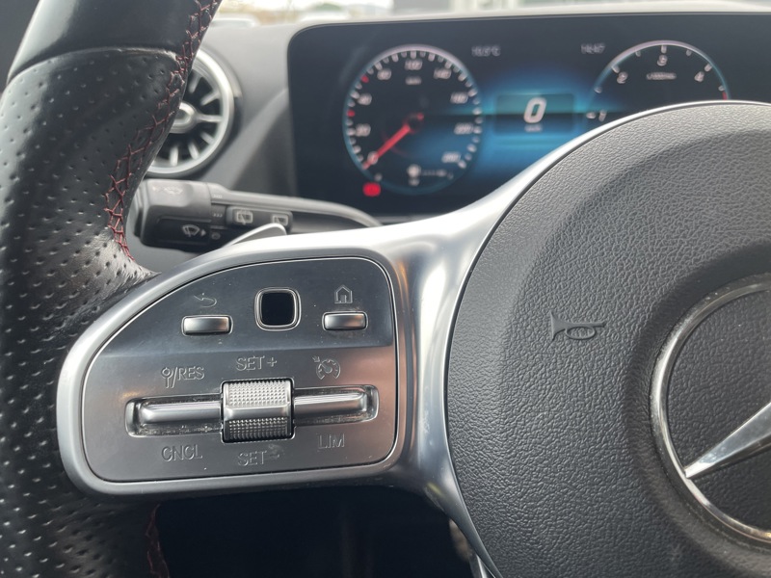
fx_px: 579
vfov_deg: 53.1
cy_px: 289
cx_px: 386
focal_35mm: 26
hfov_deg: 67.3
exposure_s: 1/121
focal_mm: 4.2
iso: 80
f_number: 1.6
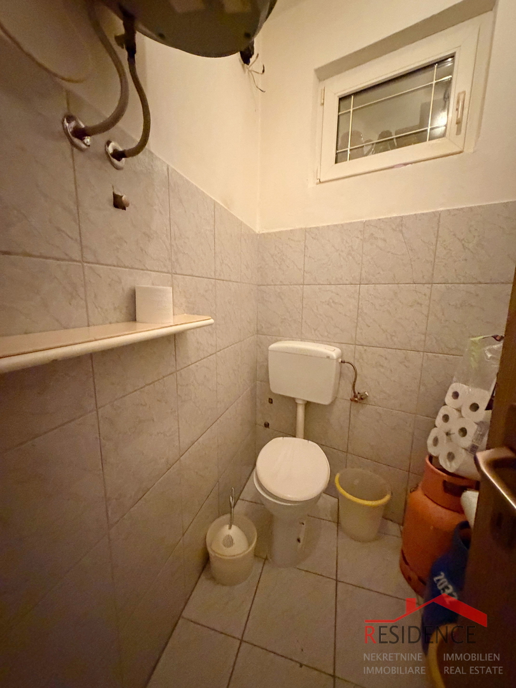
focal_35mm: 14
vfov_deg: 102.1
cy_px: 344
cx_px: 258
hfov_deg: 85.7
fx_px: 278
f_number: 2.2
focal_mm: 2.22
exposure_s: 1/33
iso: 1000
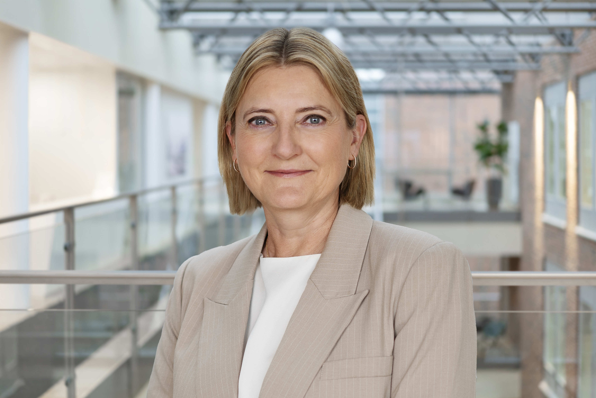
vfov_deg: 24.6
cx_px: 298
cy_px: 199
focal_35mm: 55
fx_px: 911
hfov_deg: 36.2
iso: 100
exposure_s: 1/160
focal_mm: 55
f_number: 1.8
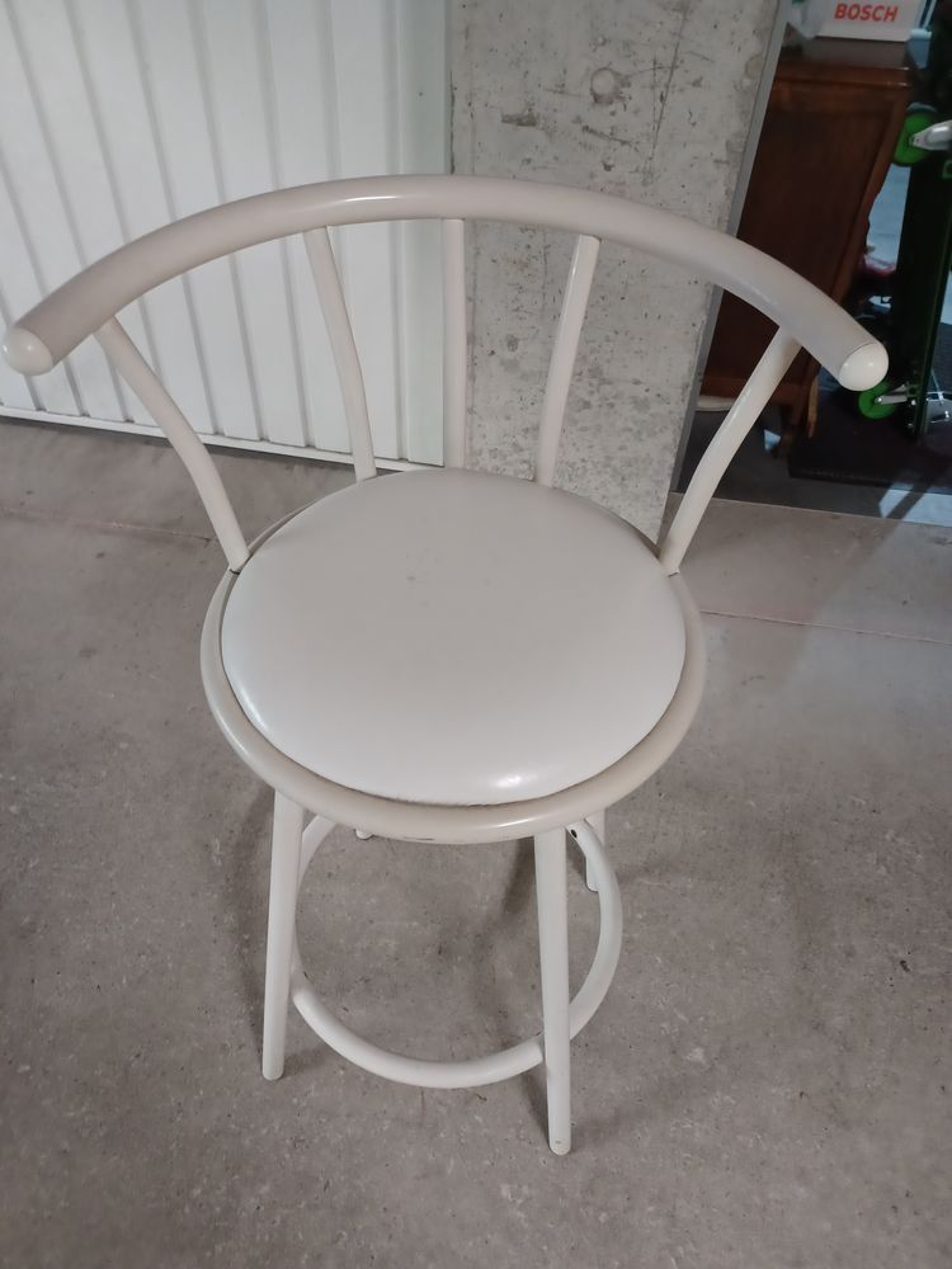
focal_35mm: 25
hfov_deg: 54.9
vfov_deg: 69.4
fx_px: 917
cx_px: 476
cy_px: 634
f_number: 1.8
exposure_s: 1/20
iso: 1000
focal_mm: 4.6
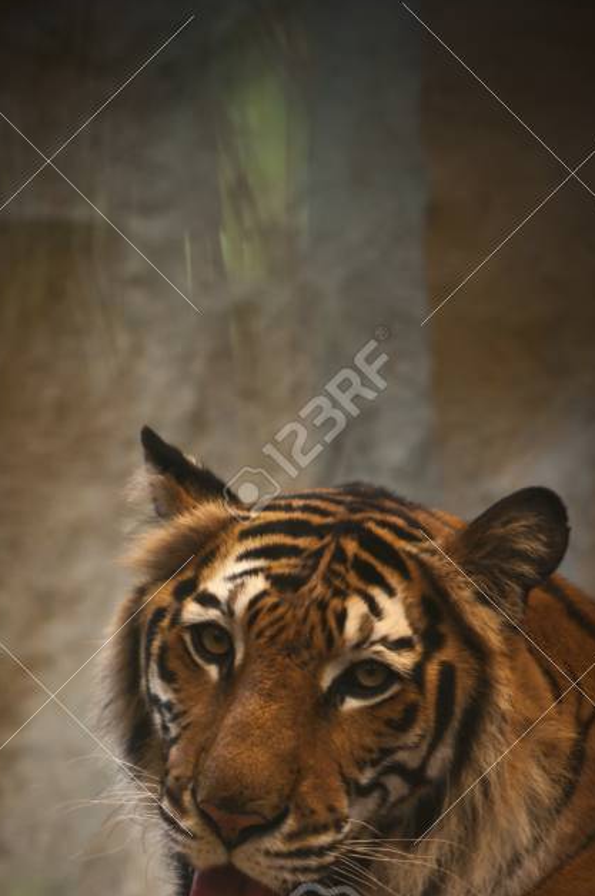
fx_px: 12355
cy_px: 685
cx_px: 260
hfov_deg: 2.8
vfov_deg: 4.2
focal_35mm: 497
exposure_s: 1/100
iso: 400
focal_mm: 160
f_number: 6.3
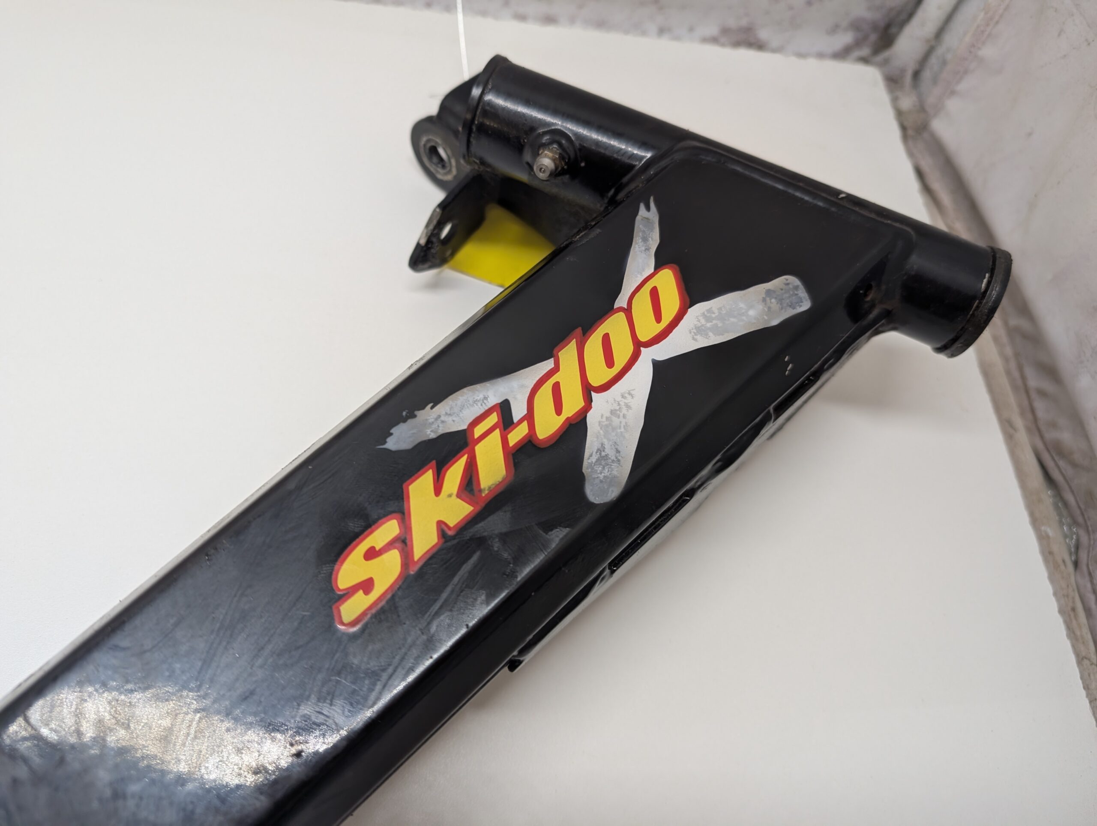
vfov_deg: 56.9
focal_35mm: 24
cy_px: 413
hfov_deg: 71.5
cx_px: 548
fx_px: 762
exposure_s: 1/44
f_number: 1.68
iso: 81
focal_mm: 6.9
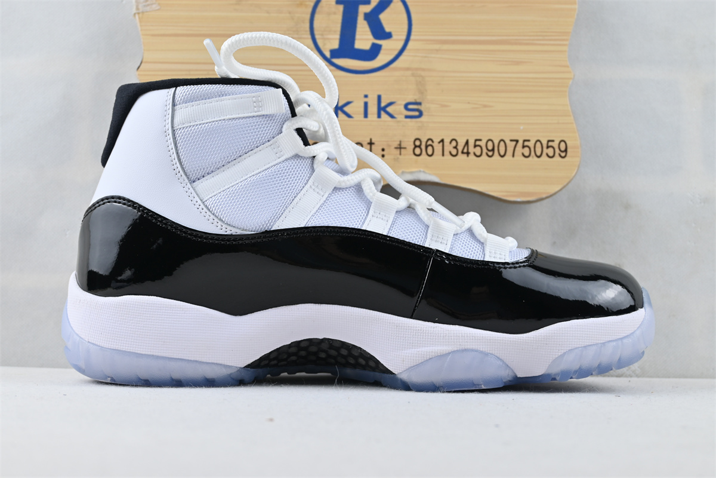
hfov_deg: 41.7
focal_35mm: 47
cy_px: 239
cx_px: 358
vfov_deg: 28.5
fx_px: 940
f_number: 5
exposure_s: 1/50
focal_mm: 31.5
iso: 100
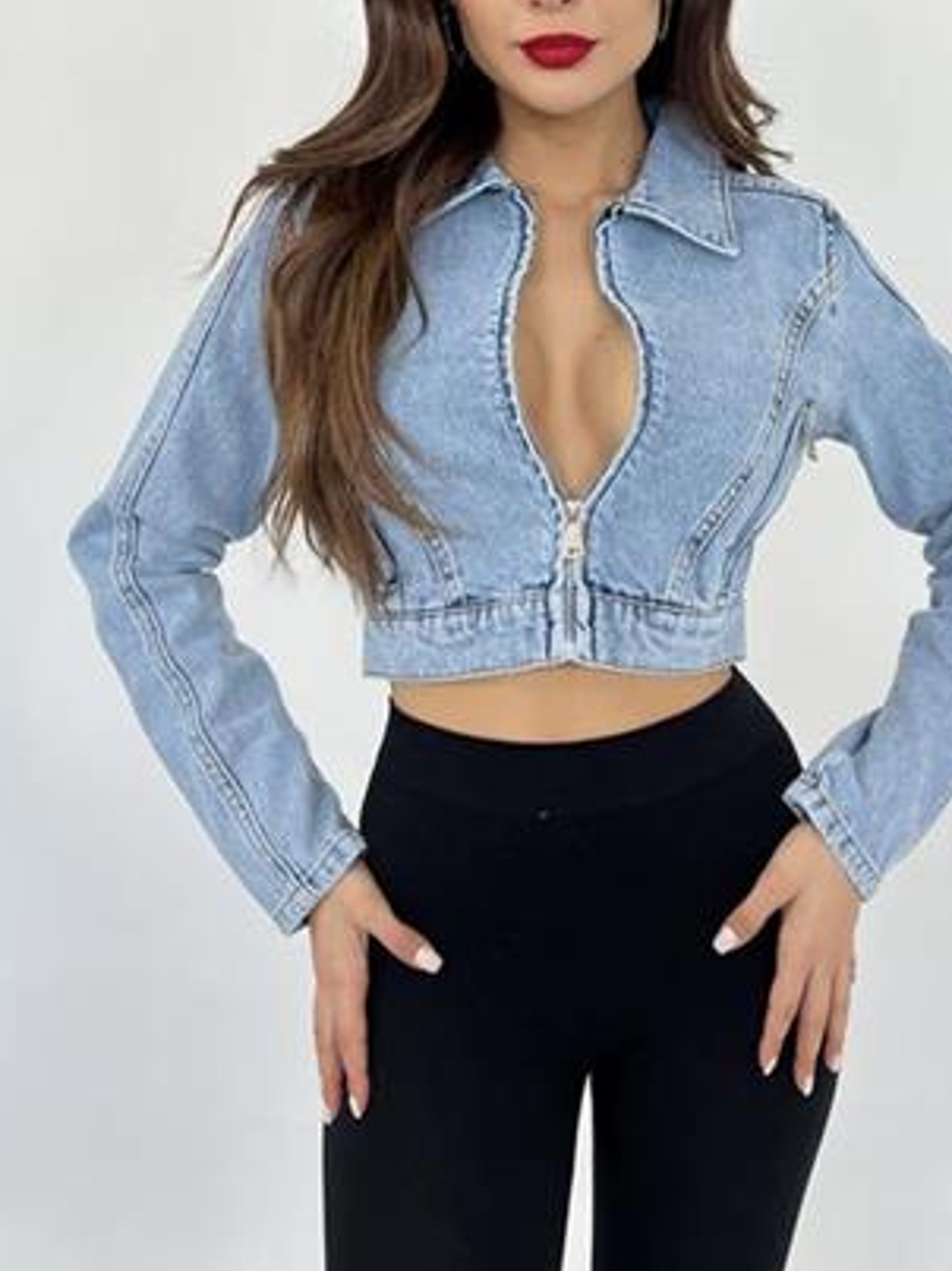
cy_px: 445
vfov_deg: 43.4
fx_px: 1578
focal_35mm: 43
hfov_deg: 33.4
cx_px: 602
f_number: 1.5
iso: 40
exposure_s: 1/145
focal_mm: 5.7
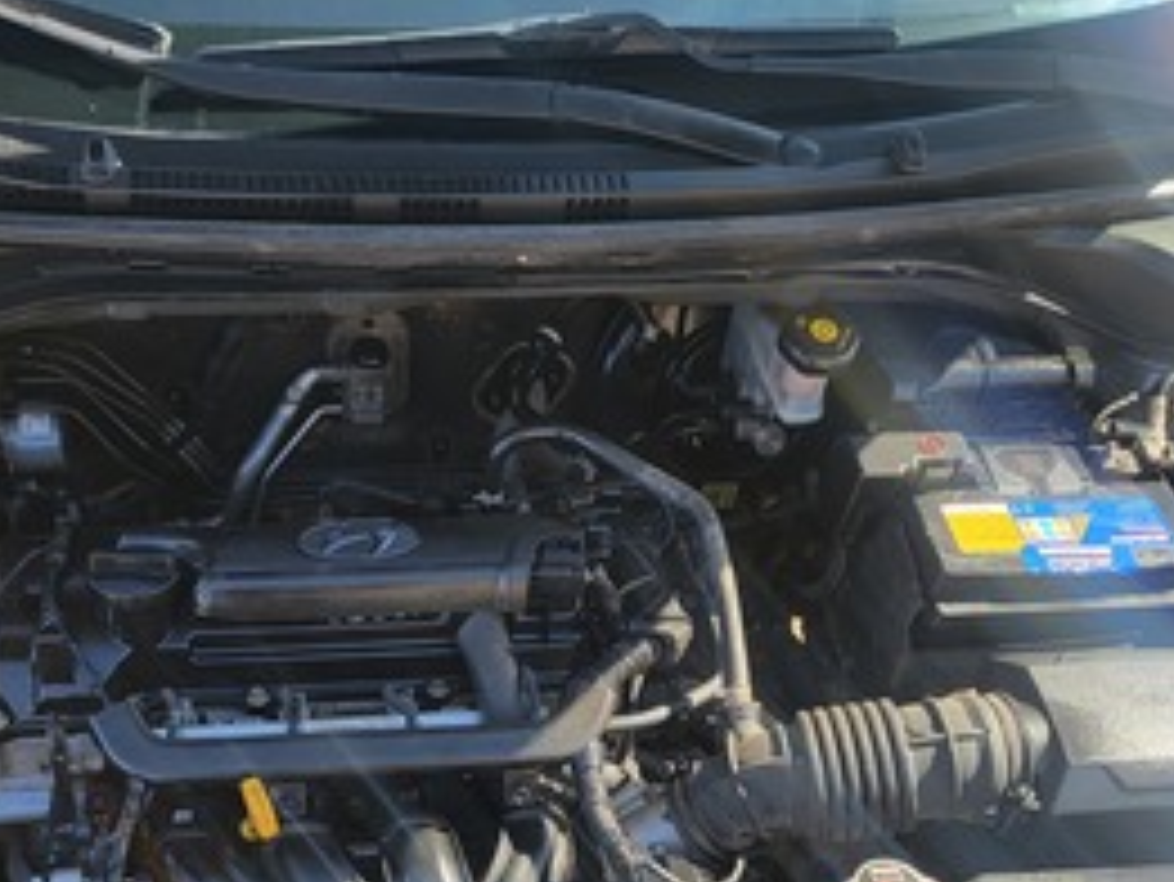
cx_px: 407
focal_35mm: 42
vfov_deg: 33.0
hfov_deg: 44.2
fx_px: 1425
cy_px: 754
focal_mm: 6.7
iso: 16
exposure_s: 1/135
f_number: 1.8
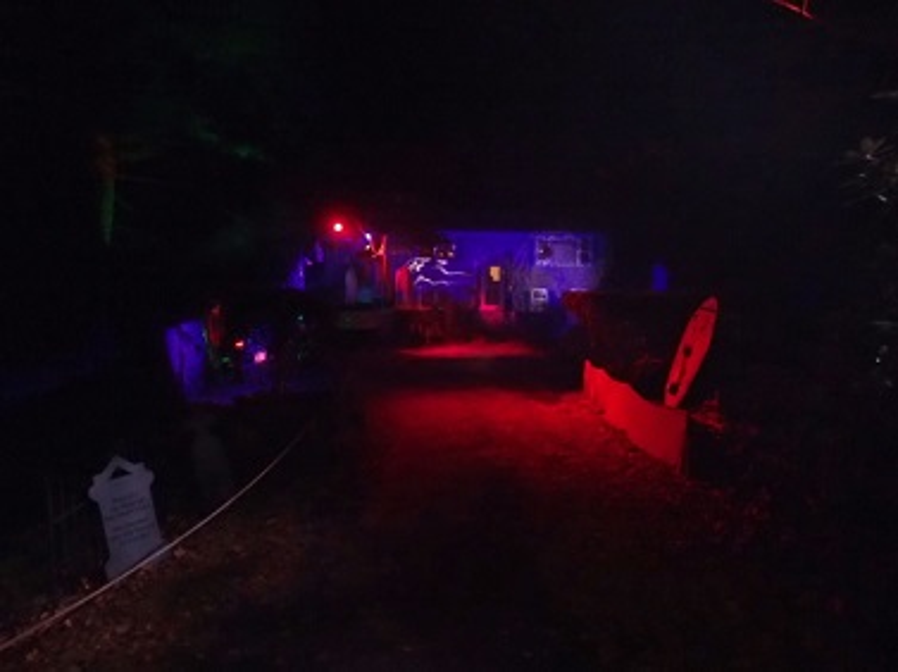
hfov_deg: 69.4
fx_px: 648
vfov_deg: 54.8
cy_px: 336
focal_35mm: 25
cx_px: 449
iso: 2000
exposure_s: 1/30
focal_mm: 4.5
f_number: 2
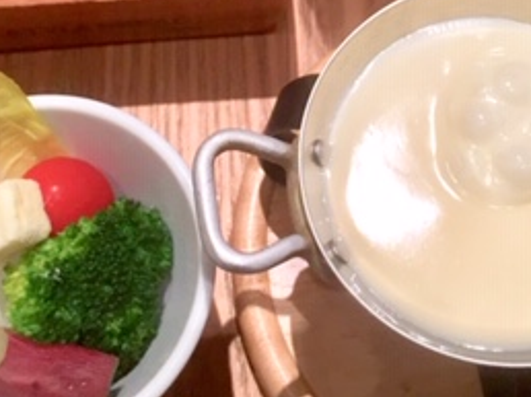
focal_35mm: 72
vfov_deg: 20.0
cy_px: 37
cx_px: 268
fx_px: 1103
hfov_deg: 27.1
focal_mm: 4.15
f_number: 2.2
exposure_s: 1/30
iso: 32
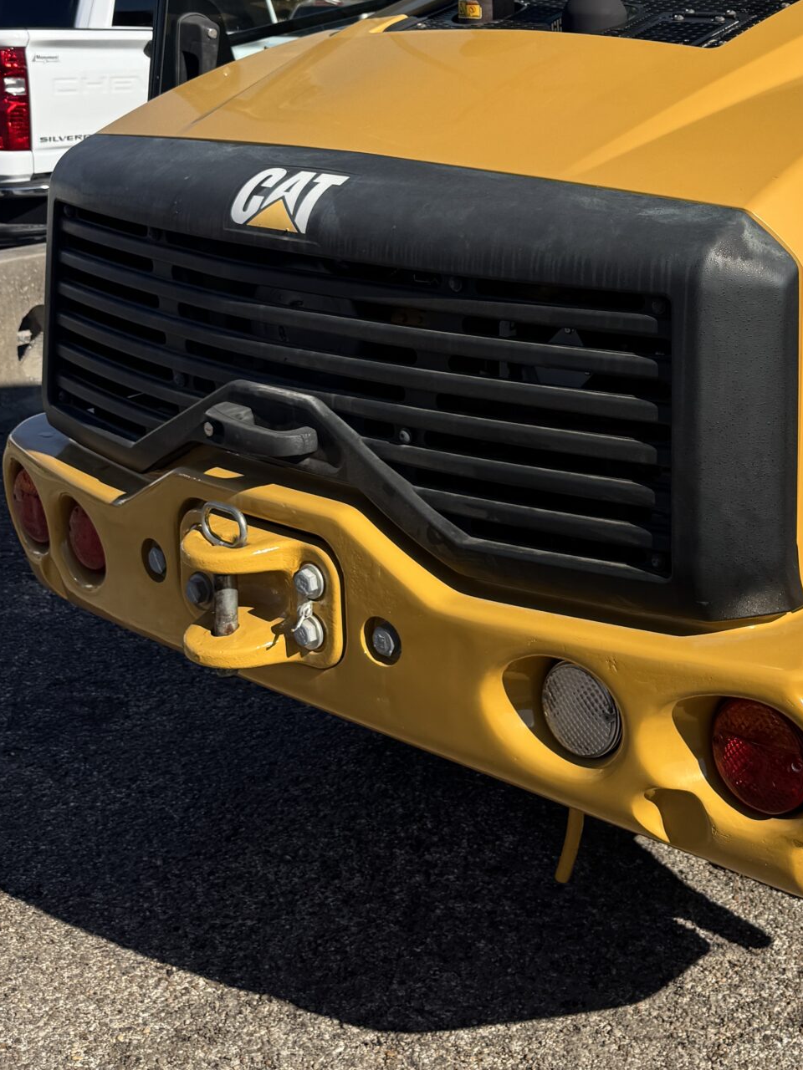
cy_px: 281
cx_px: 725
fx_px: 1485
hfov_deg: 29.0
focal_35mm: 48
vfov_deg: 38.7
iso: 80
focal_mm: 6.76
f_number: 1.78
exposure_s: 1/4608
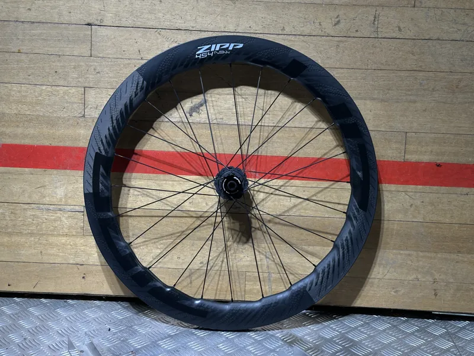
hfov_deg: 39.7
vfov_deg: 30.3
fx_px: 657
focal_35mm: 48
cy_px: 178
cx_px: 237
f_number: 1.78
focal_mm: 6.86
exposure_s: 1/108
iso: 40
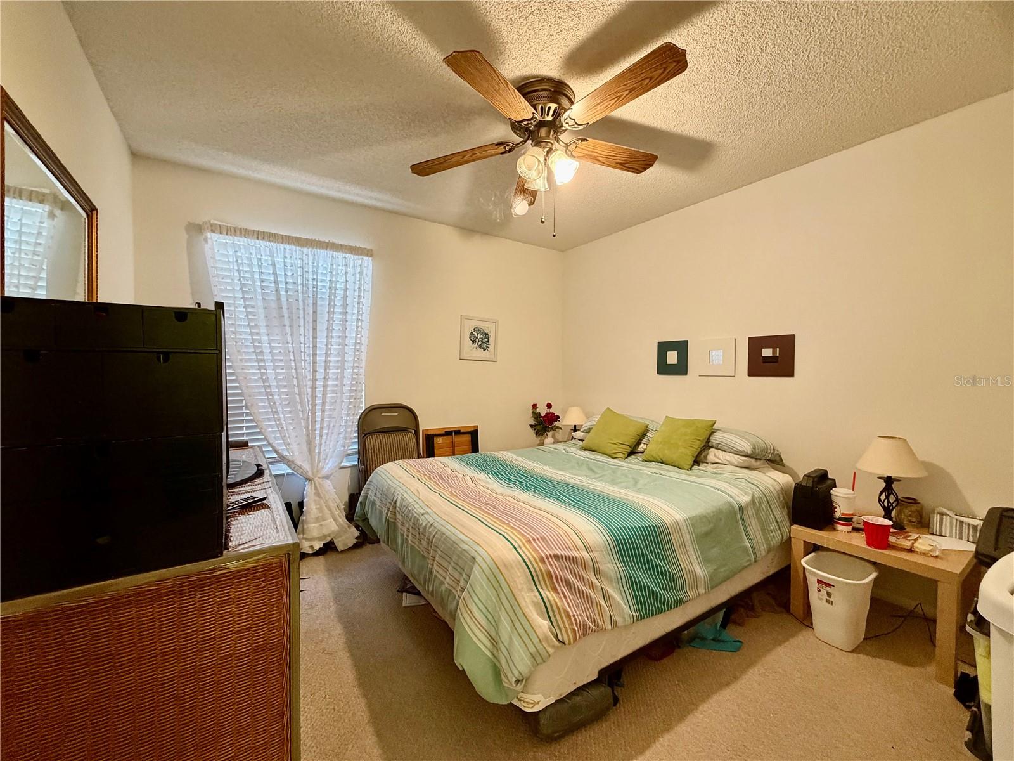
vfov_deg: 85.7
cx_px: 507
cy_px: 380
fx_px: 410
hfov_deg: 102.1
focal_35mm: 14
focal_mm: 2.22
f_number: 2.2
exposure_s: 1/60
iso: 500
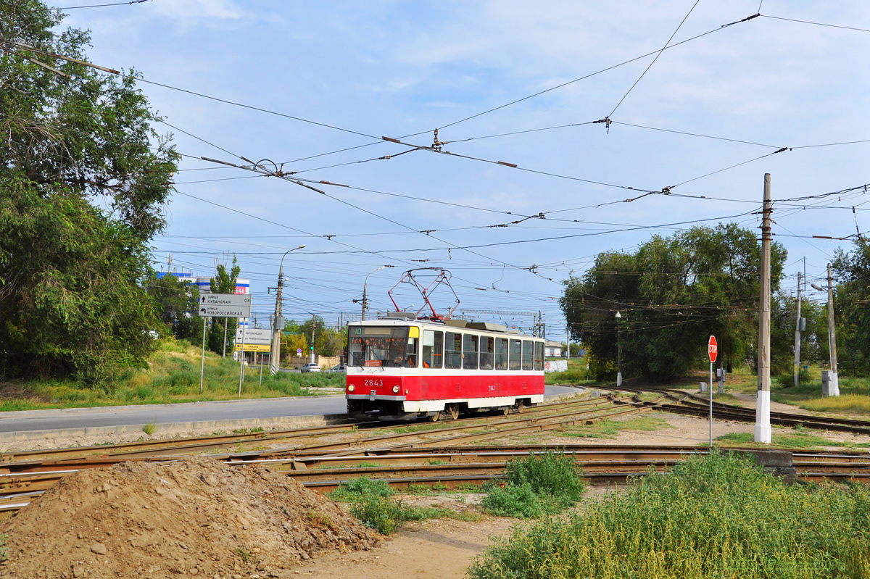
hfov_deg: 51.3
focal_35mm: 38
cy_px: 290
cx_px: 435
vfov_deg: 35.5
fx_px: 906
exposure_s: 1/500
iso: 200
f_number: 8
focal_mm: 25
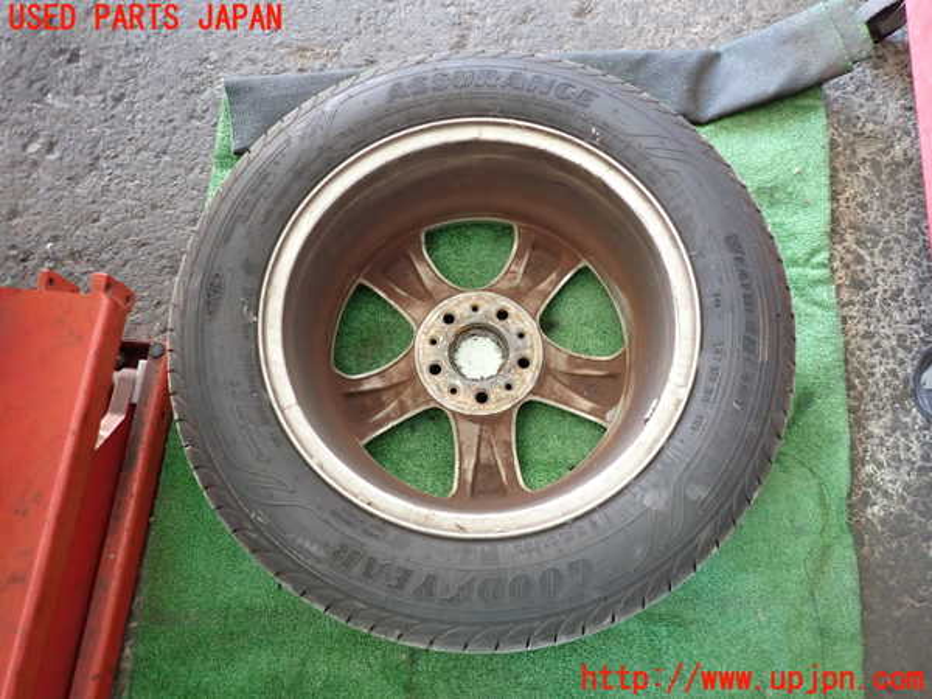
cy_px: 350
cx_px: 466
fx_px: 673
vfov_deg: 54.9
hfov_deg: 69.4
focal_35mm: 25
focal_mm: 4.5
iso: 250
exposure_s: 1/30
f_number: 2
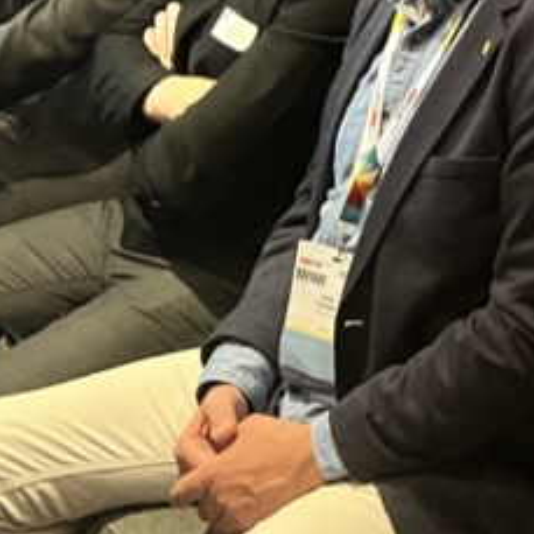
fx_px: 1798
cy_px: -246
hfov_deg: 15.8
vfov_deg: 15.7
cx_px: 758
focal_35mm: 103
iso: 400
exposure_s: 1/40
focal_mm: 5.7
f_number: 1.5
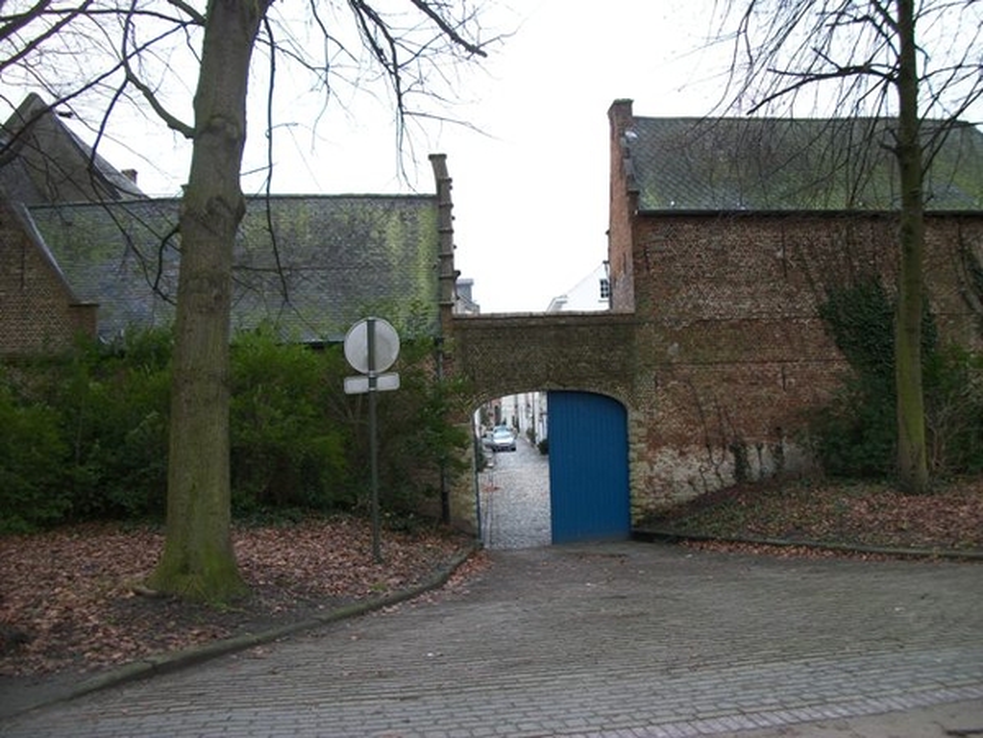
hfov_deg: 56.8
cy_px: 369
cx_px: 492
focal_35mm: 32
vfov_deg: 44.2
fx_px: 909
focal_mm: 5.7
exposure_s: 1/125
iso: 80
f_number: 2.9
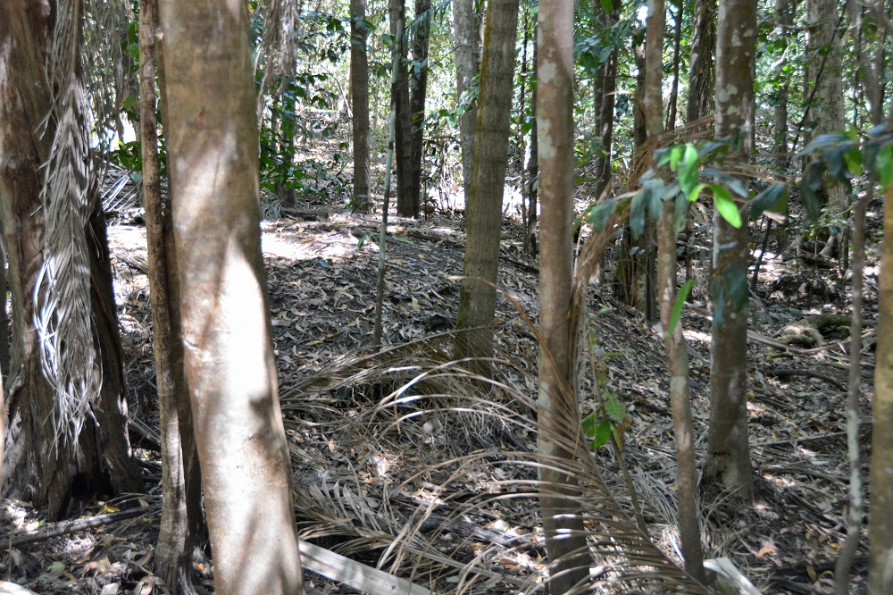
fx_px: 1637
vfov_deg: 20.6
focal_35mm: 66
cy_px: 298
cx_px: 446
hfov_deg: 30.5
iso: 1600
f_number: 4.5
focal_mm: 44
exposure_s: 1/160
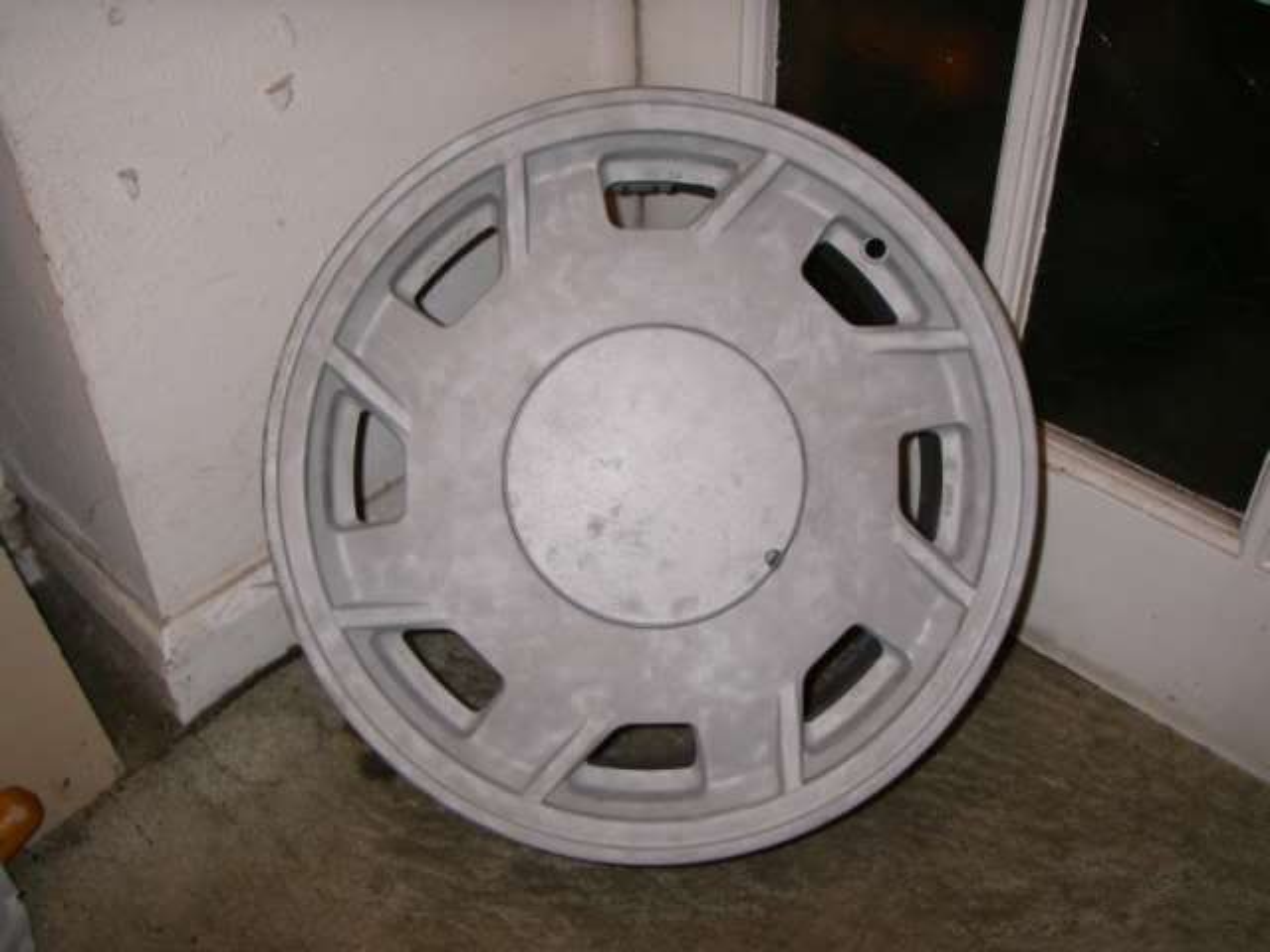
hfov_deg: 49.0
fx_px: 1394
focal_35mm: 38
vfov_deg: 37.7
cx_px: 635
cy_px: 476
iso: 200
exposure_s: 1/40
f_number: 3.3
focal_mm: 6.3
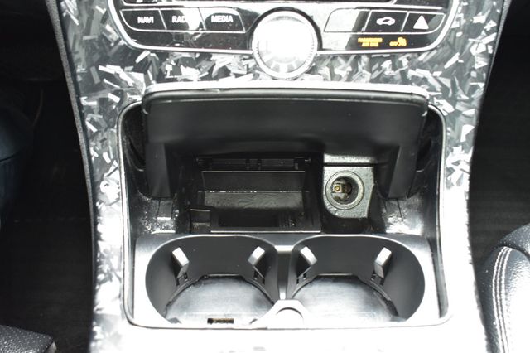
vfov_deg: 39.9
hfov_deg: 57.2
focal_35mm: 33
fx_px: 486
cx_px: 265
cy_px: 176
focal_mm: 22
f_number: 5.6
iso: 1600
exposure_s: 1/15
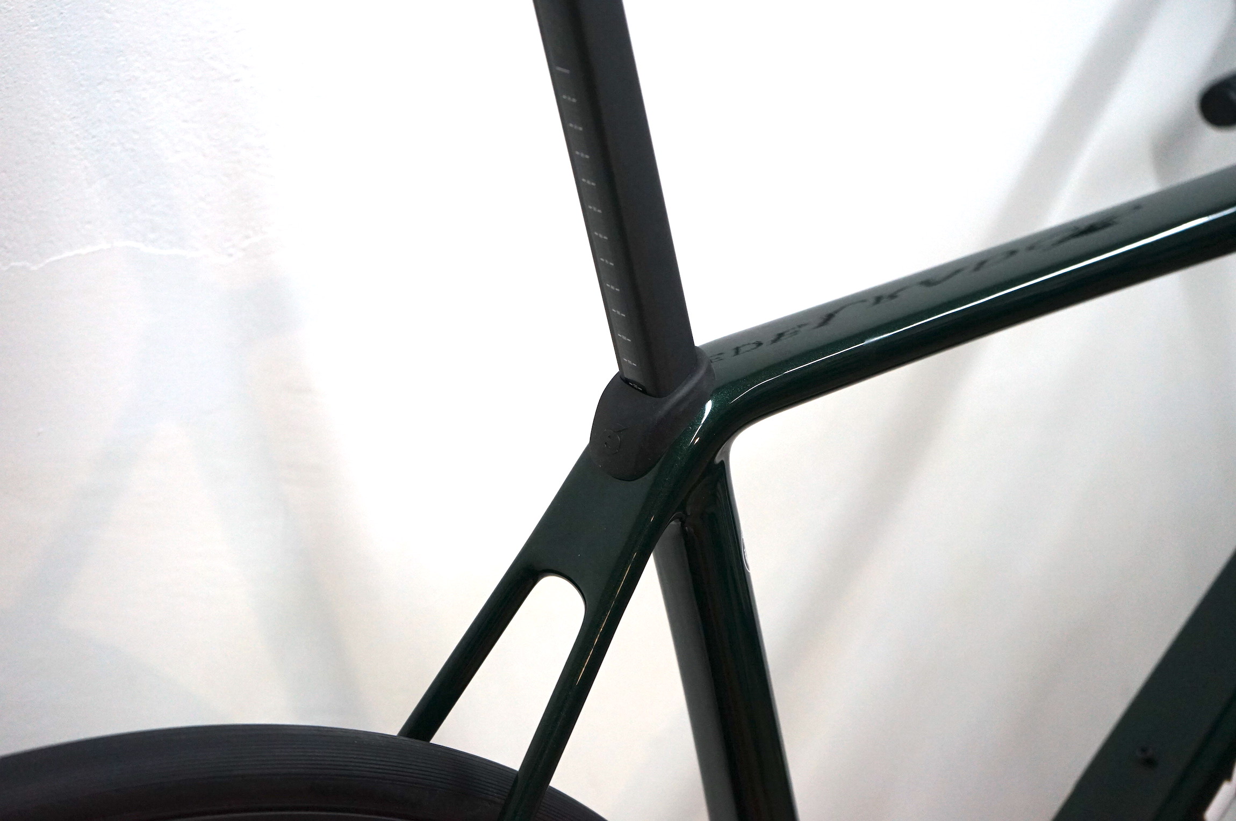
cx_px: 618
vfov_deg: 26.4
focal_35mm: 51
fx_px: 1749
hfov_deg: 38.9
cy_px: 410
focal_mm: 51
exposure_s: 1/160
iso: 2000
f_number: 4.5
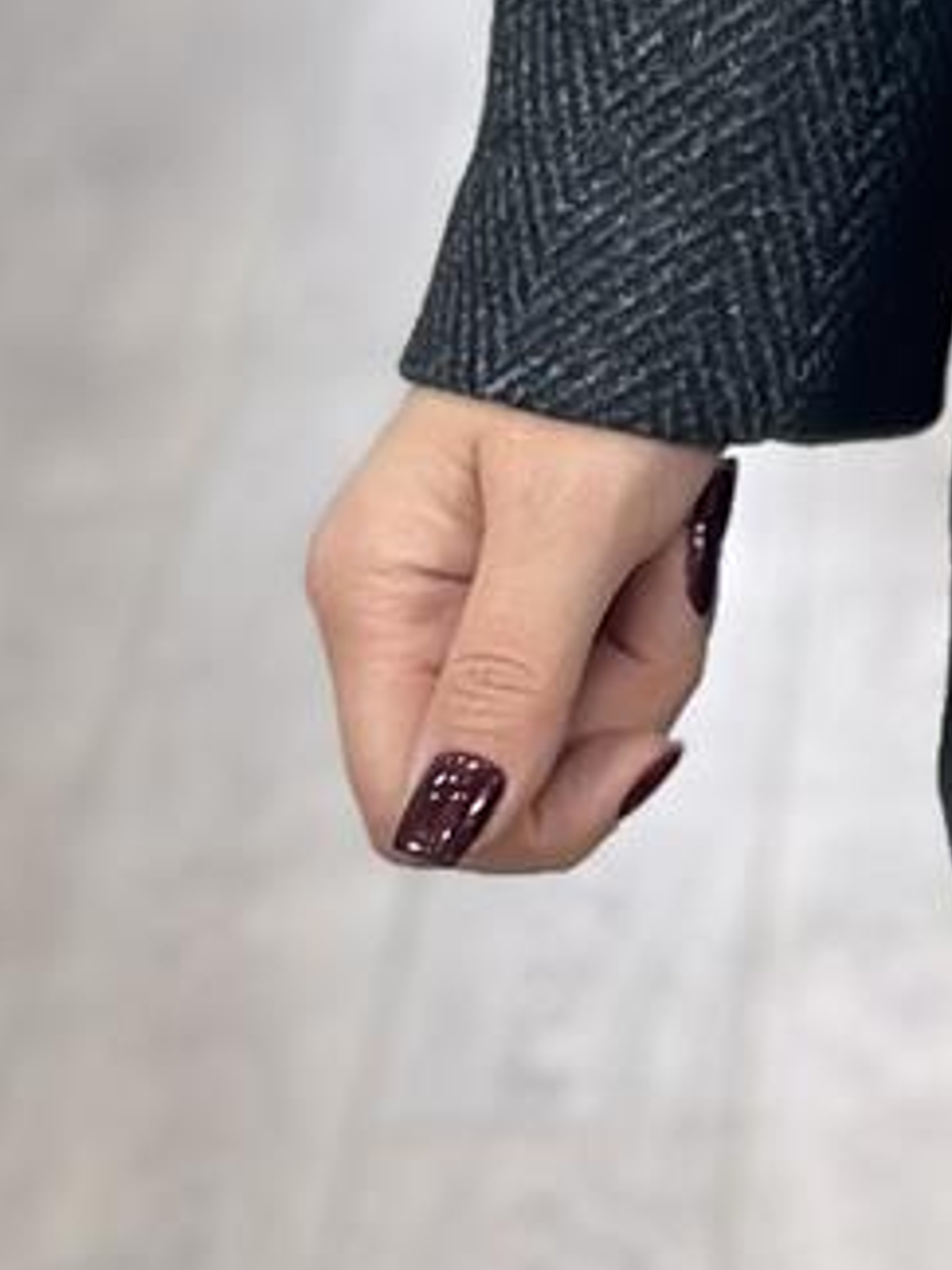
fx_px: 8691
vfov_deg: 8.2
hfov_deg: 6.1
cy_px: -659
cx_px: 2029
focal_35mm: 237
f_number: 1.78
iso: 200
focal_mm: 6.86
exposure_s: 1/100
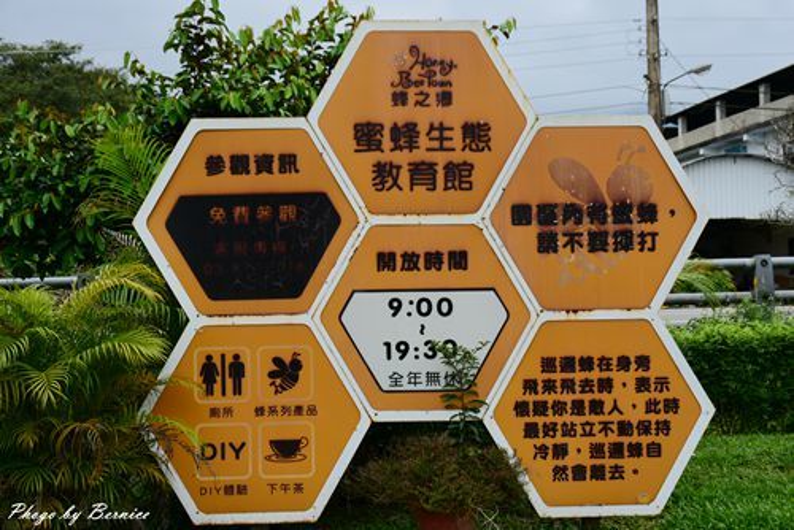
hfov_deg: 43.6
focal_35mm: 45
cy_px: 265
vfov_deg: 29.9
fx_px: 993
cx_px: 397
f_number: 5.6
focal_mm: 30
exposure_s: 1/100
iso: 100
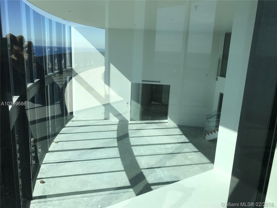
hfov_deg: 63.4
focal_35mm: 28
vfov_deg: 49.7
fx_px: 224
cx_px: 138
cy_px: 104
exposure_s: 1/465
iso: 20
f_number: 1.8
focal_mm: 3.99
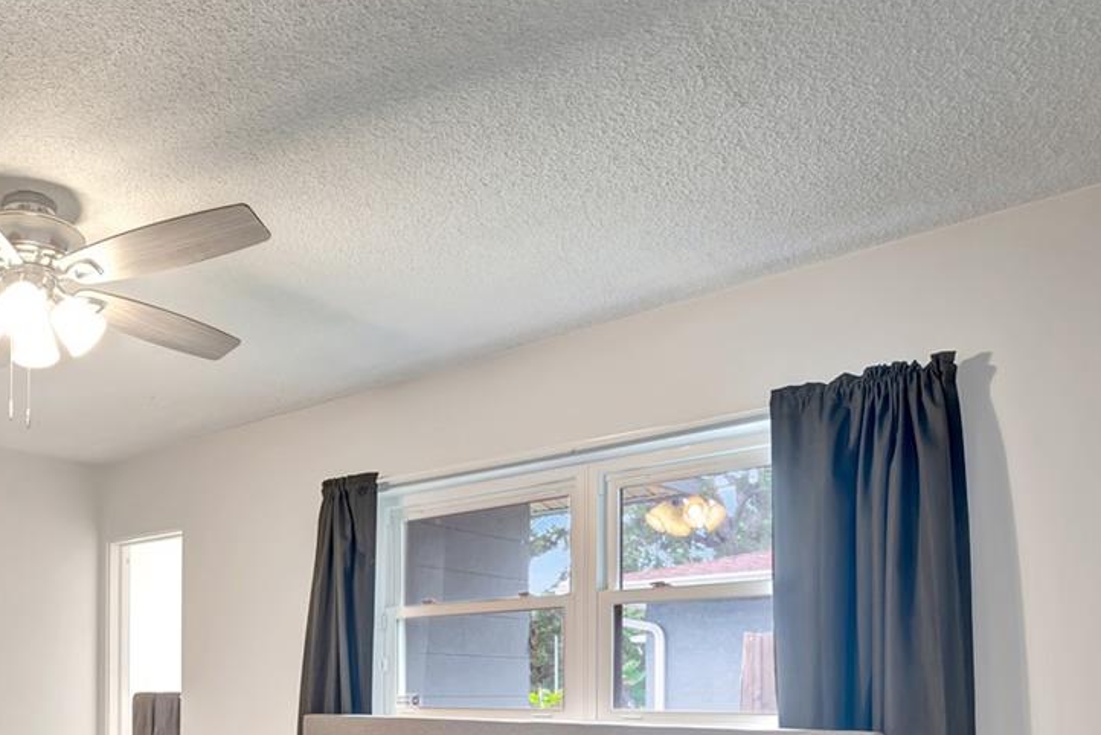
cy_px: 672
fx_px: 948
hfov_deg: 56.7
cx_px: 250
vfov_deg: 39.1
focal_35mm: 31
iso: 250
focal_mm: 14
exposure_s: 2
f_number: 9
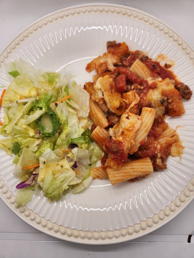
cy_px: 129
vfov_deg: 73.9
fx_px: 172
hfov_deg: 58.9
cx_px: 97
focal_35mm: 23
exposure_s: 1/180
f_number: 1.8
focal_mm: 5.4
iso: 32
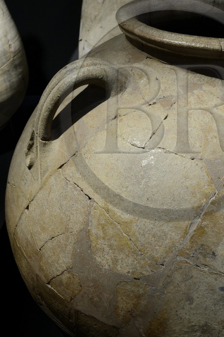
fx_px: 383
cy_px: 110
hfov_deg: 31.9
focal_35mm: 41
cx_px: 170
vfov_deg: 46.6
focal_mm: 24
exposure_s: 1/3.33
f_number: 7.1
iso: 1600
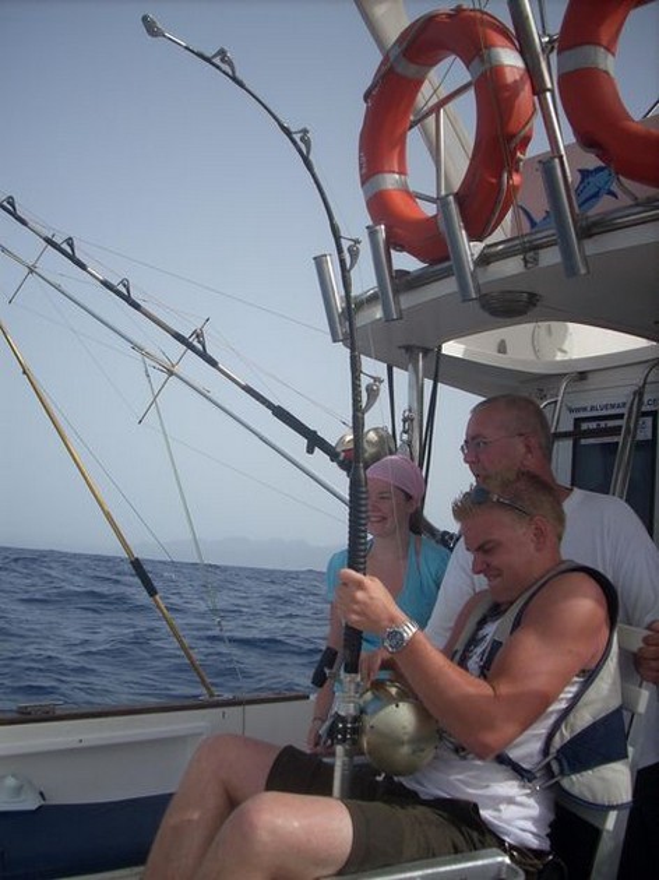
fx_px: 940
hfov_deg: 38.6
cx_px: 330
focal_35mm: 37
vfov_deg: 50.2
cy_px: 440
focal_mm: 6.2
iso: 64
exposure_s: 1/324
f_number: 5.6
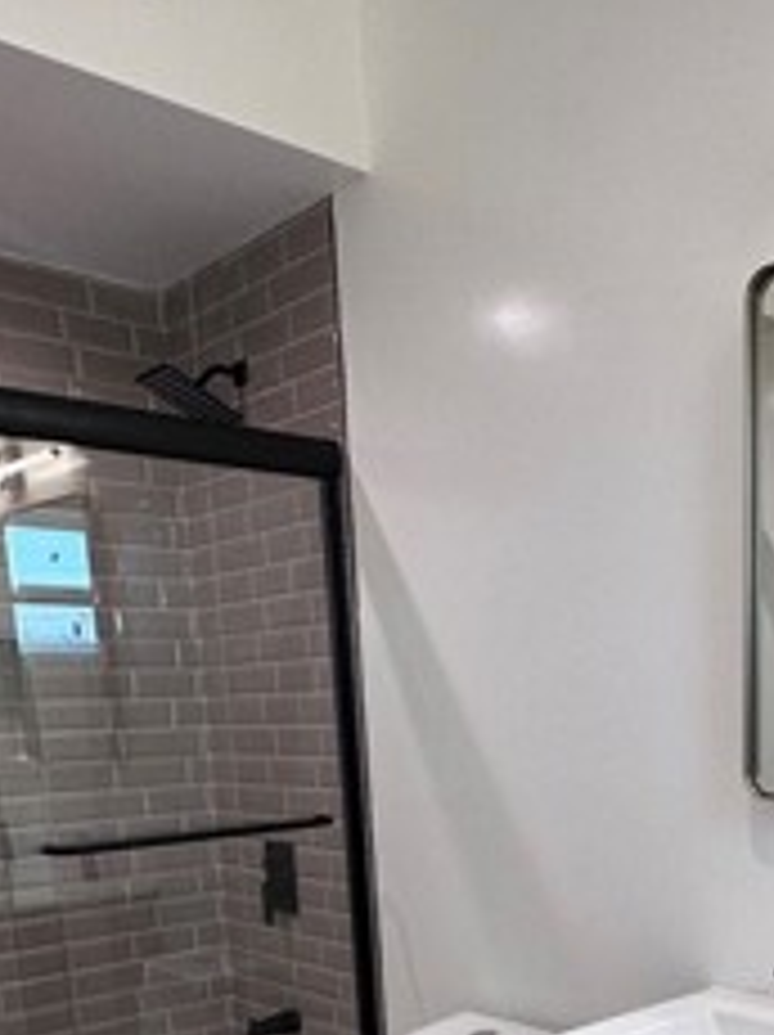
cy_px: 963
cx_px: 567
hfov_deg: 36.0
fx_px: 1165
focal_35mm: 39
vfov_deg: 43.1
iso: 160
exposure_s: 1/120
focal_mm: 2.22
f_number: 2.2
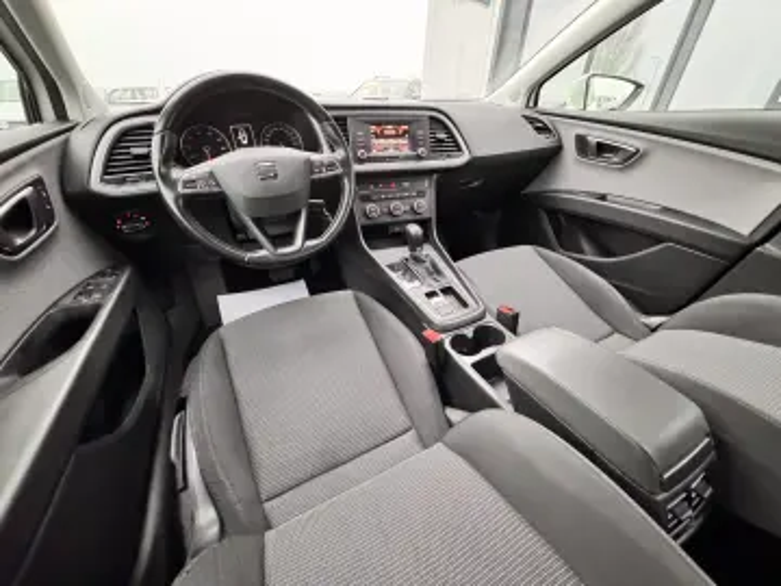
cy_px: 293
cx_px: 390
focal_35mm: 14
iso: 1250
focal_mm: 2.22
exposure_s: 1/48
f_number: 2.2
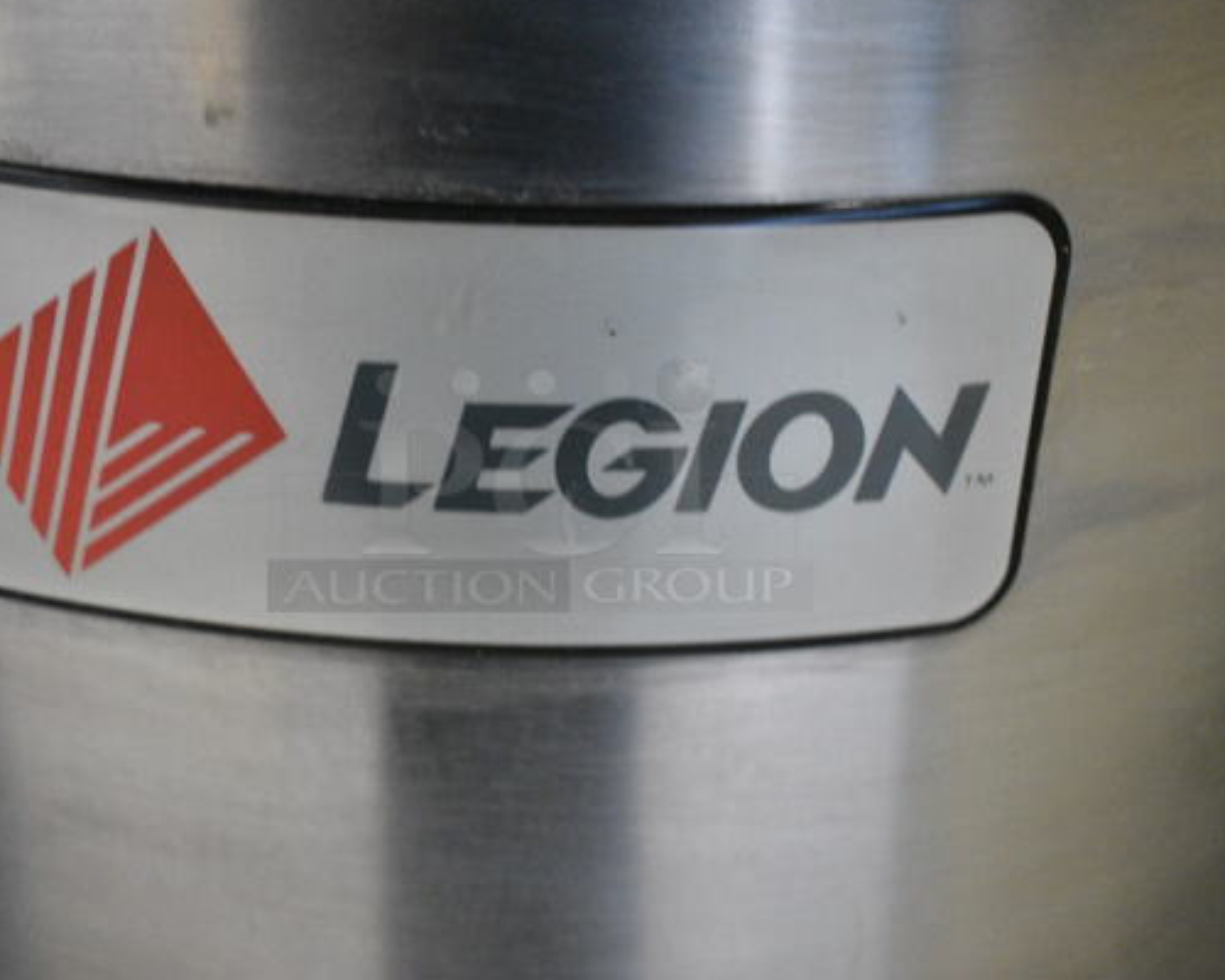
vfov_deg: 27.6
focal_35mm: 55
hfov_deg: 34.1
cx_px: 541
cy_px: 483
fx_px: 1994
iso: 6400
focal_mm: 32
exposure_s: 1/80
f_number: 4.5
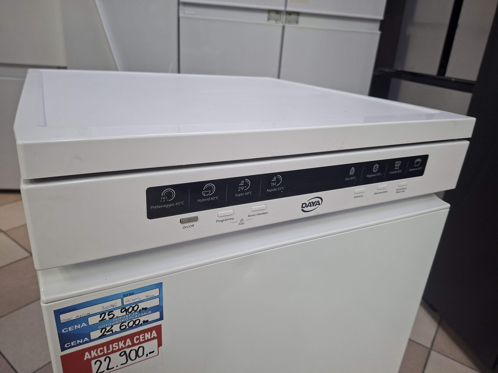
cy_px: 186
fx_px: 331
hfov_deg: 73.9
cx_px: 249
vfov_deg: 58.9
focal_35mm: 23
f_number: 1.8
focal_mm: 5.54
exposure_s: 1/100
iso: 320
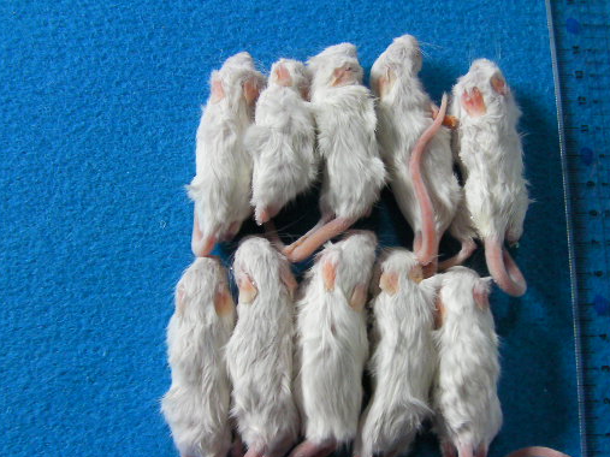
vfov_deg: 30.2
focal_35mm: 48
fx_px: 846
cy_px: 269
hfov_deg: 39.6
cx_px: 355
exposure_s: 1/30
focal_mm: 6.8
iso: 107
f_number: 3.5
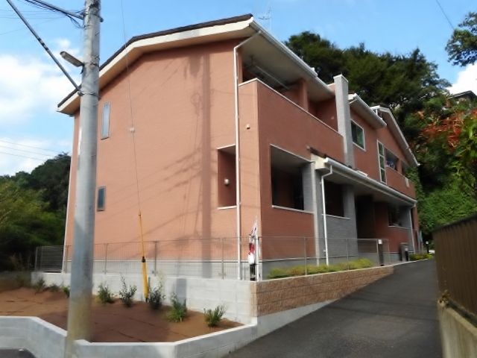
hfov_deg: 69.4
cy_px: 179
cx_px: 238
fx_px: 344
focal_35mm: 25
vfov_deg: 54.9
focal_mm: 4.5
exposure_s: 1/400
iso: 80
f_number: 3.7
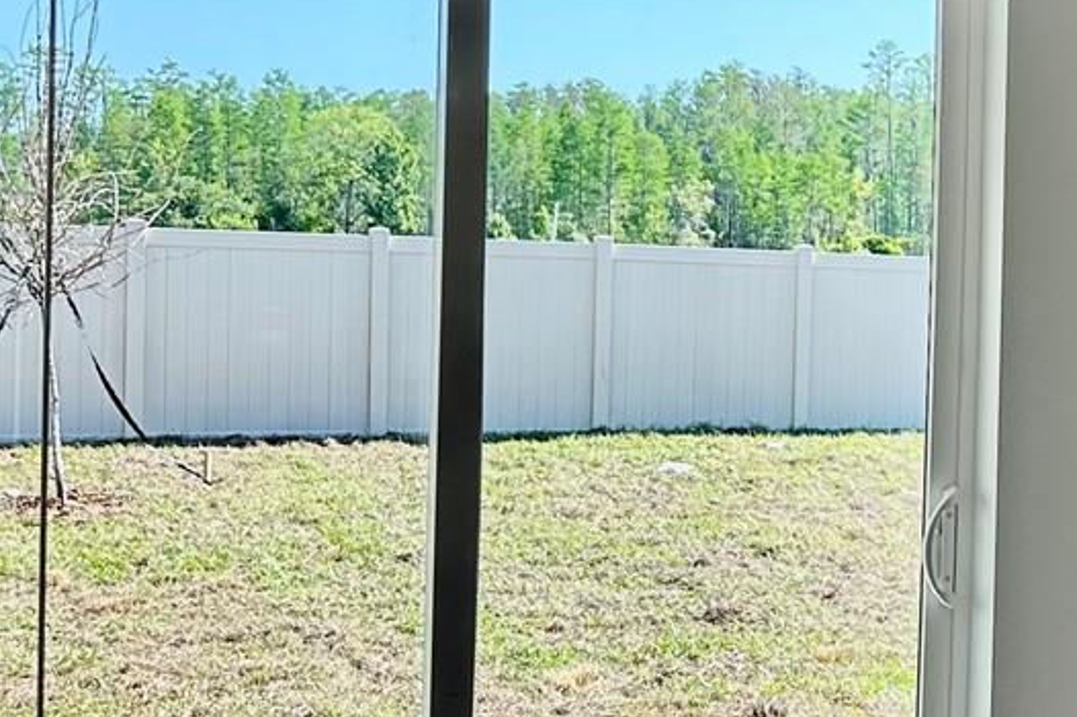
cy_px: 281
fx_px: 2272
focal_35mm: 76
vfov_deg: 17.9
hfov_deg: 23.7
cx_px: 1376
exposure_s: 1/574
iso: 80
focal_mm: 6.86
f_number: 1.78
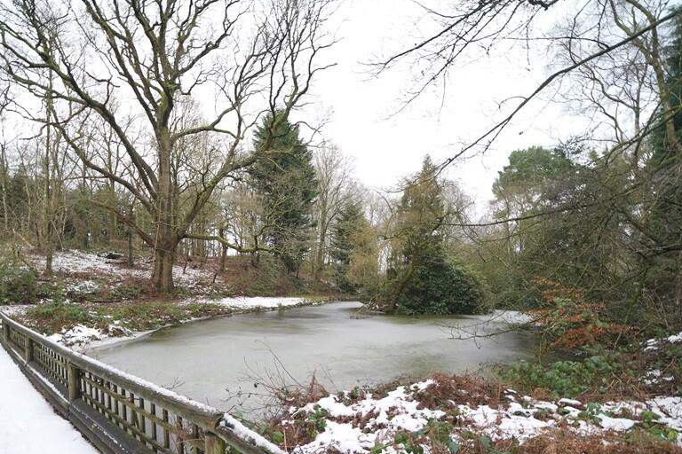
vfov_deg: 71.9
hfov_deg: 96.3
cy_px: 297
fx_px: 303
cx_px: 299
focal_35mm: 16
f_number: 4
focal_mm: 12
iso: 400
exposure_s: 1/60
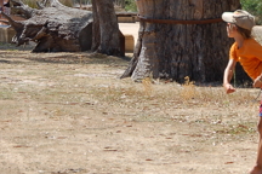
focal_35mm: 306
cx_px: 190
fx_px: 2227
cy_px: 53
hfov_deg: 6.7
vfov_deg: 4.5
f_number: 5.6
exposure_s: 1/500
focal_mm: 80
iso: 200
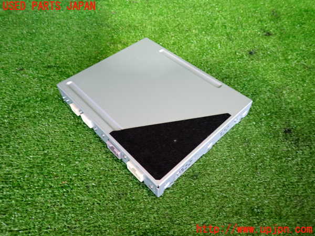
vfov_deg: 54.9
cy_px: 118
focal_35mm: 25
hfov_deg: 69.4
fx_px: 227
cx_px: 158
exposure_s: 1/30
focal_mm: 4.5
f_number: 2
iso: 320
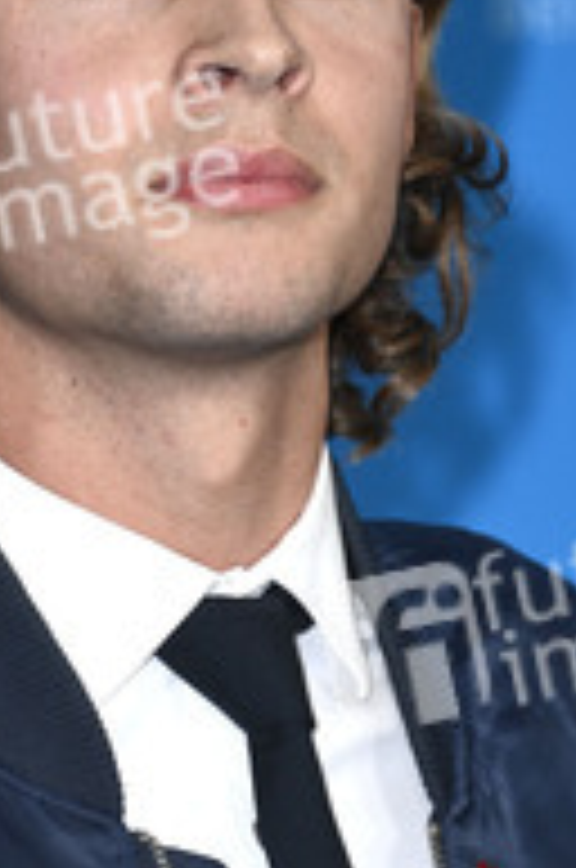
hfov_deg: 2.6
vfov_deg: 4.0
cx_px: 140
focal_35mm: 518
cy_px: 405
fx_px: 12476
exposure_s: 1/250
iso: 1000
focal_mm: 250
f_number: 5.6
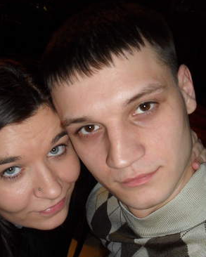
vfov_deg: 43.7
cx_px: 95
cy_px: 150
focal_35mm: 42
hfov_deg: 35.7
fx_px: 320
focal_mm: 6.3
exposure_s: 1/45
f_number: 3.2
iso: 200
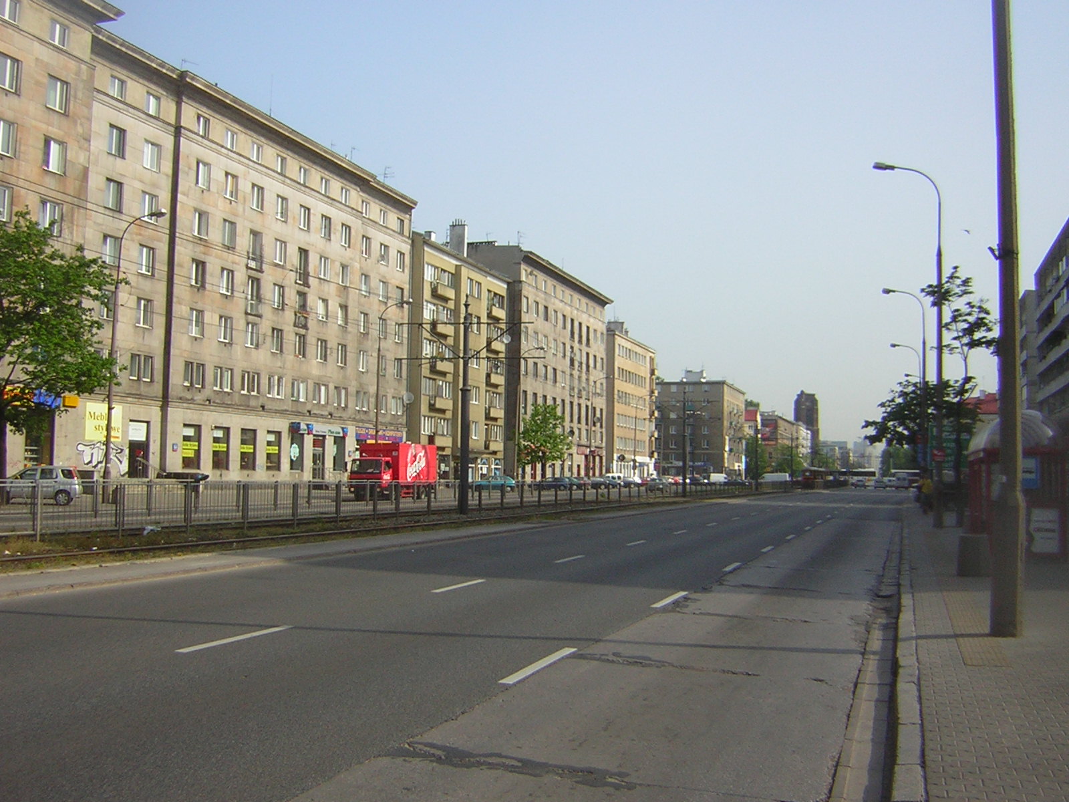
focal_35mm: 36
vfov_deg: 39.7
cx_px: 534
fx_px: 1112
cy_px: 401
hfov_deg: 51.4
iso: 50
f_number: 5.2
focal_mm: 4.7
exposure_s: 1/344
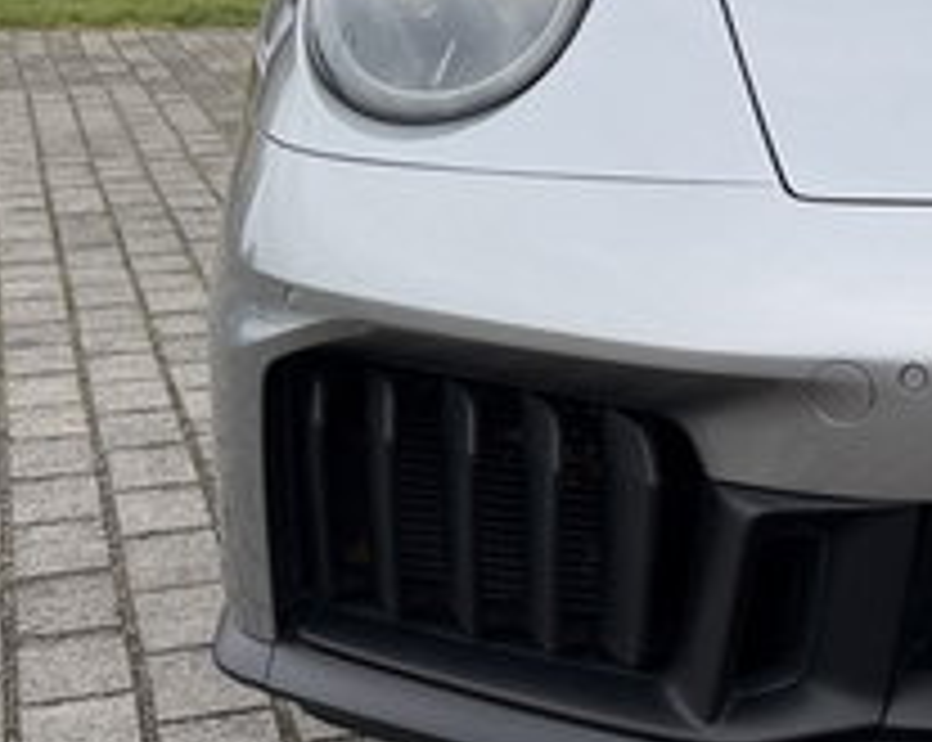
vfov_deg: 17.3
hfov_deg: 19.6
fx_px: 2396
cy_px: 22
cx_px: 1337
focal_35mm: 87
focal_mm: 6.76
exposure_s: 1/1812
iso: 80
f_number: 1.78
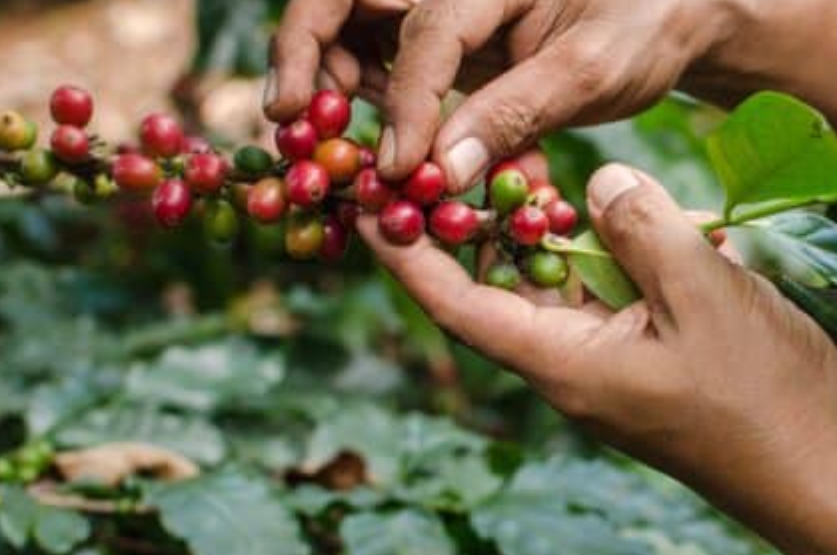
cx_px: 581
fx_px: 2180
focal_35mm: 94
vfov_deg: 14.5
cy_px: 235
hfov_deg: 21.6
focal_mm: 35
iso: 200
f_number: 2.8
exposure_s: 1/160
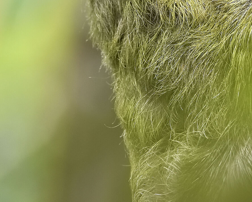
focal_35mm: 1269
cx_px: 159
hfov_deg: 1.5
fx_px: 9462
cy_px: 3
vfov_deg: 1.2
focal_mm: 500
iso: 4000
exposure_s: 1/500
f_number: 6.3
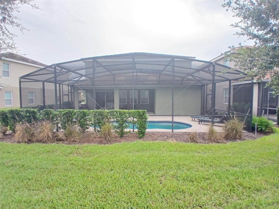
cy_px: 104
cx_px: 140
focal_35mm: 17
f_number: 2.2
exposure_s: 1/135
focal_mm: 1.4
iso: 50
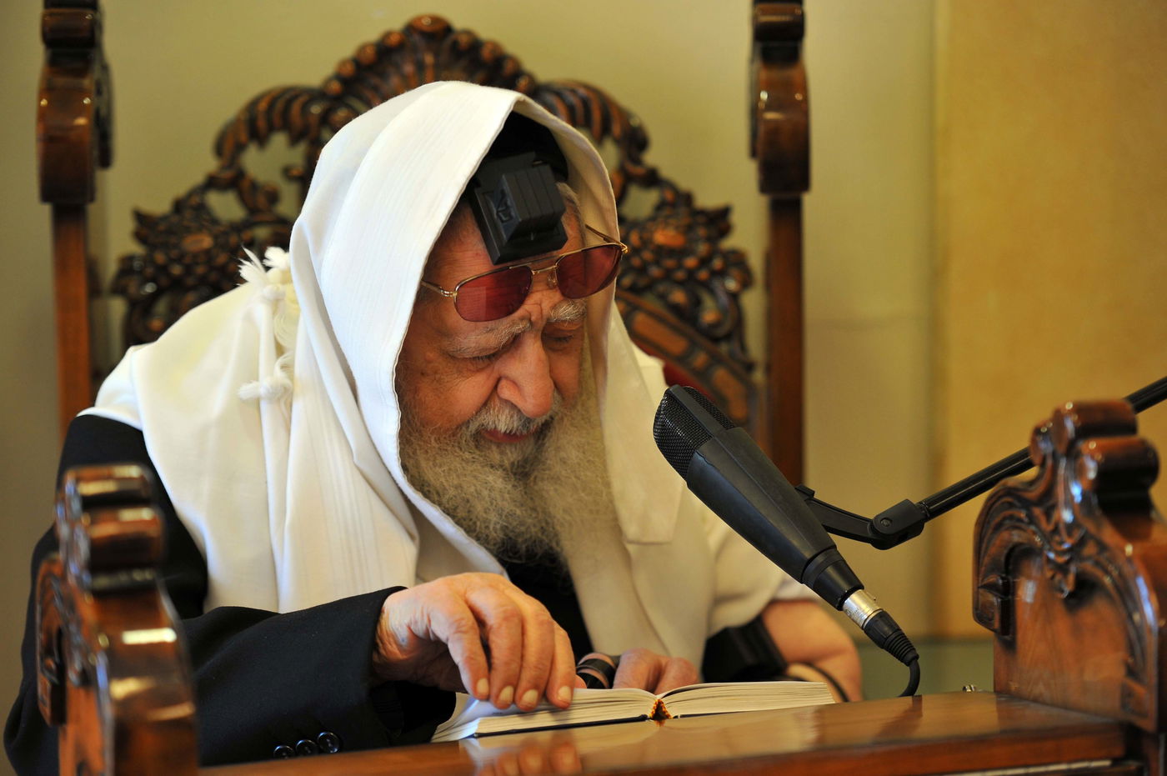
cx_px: 584
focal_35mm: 105
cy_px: 388
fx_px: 3401
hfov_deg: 19.5
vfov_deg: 13.0
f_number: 2.8
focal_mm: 105
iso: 800
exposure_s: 1/160
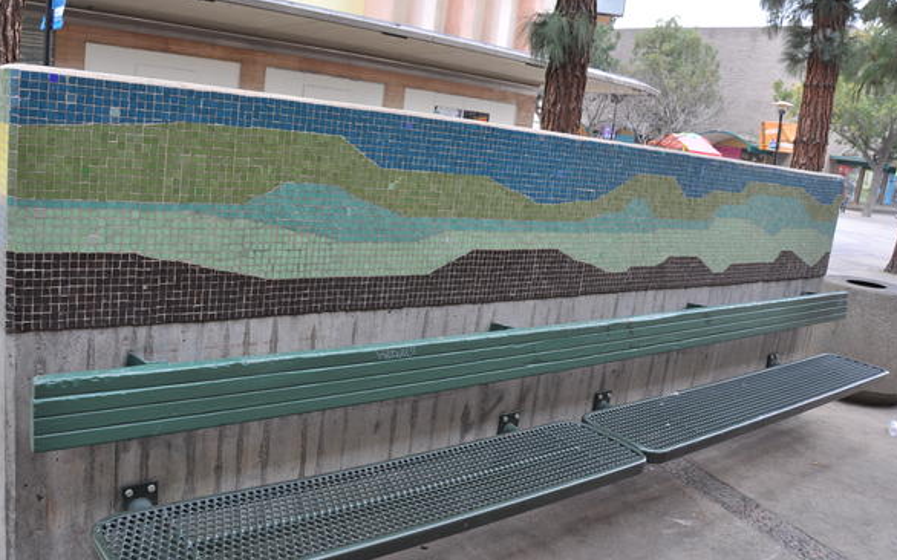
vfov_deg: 41.8
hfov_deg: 62.8
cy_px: 273
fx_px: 733
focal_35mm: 30
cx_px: 413
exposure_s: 1/30
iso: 200
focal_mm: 18
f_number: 5.6
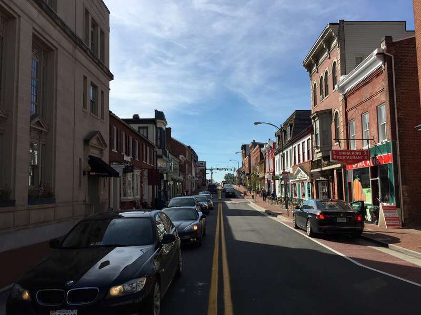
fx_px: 353
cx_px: 210
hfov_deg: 61.7
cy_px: 158
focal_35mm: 29
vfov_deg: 48.2
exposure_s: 1/2825
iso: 32
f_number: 2.2
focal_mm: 4.15
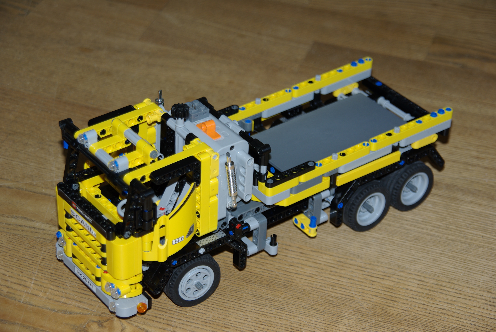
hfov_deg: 21.5
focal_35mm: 94
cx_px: 248
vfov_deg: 14.5
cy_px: 166
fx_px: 1304
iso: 100
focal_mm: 63
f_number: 5.6
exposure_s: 1/90
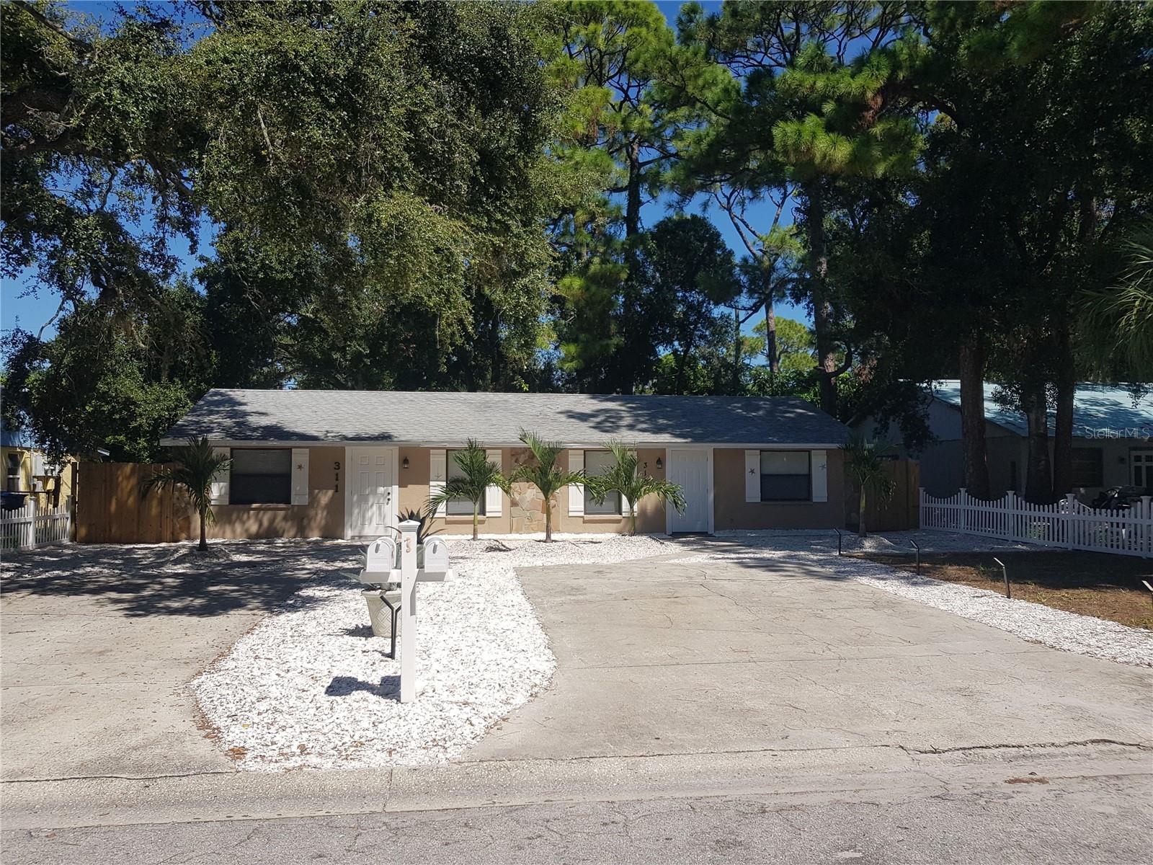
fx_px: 866
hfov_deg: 67.3
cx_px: 576
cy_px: 432
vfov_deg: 53.1
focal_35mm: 26
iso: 40
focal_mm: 4.3
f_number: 1.7
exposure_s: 1/2856
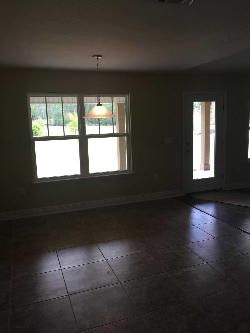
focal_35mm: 29
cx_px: 125
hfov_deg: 48.2
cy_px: 166
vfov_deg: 61.7
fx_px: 279
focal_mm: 4.15
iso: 32
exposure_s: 1/40
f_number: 2.2
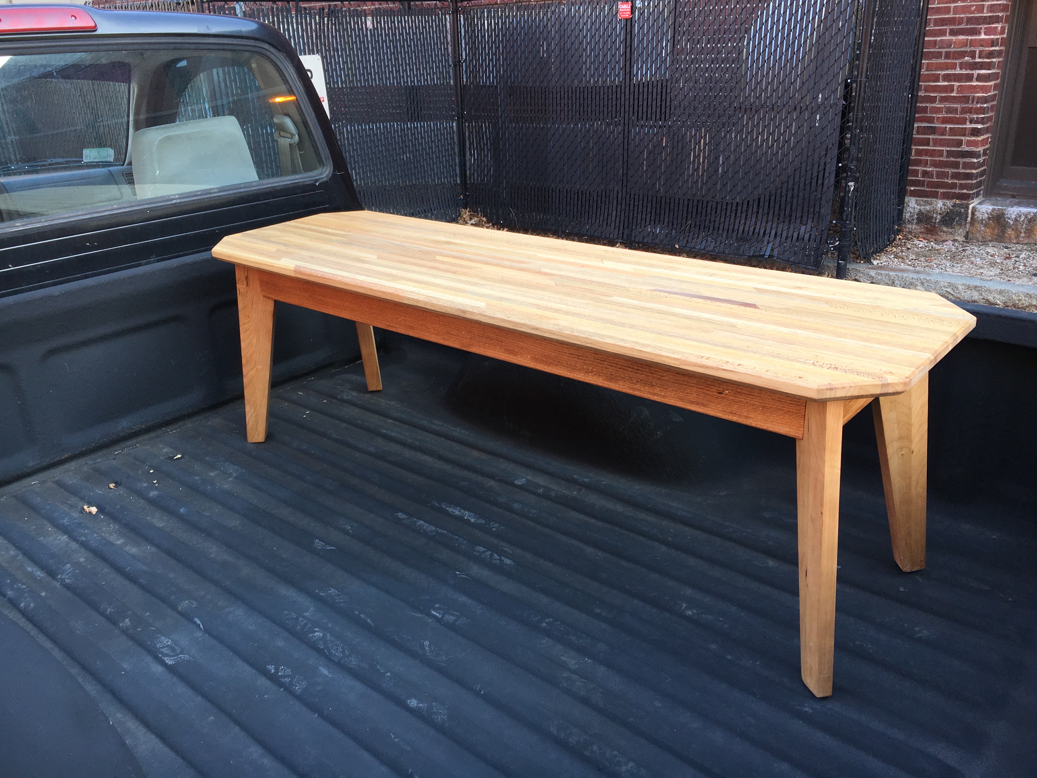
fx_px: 869
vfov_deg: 48.2
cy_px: 389
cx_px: 518
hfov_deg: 61.7
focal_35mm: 29
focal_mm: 4.15
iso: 25
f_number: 2.2
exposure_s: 1/120
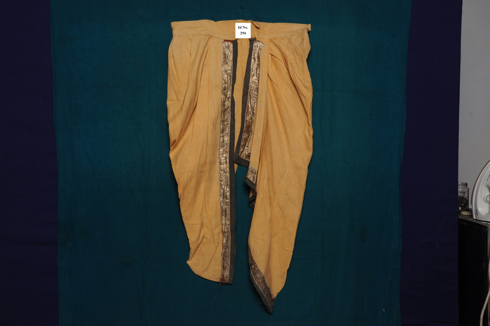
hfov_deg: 46.4
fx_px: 571
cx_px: 245
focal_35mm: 42
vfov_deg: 31.8
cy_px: 163
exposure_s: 1/8
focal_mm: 28
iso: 400
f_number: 11
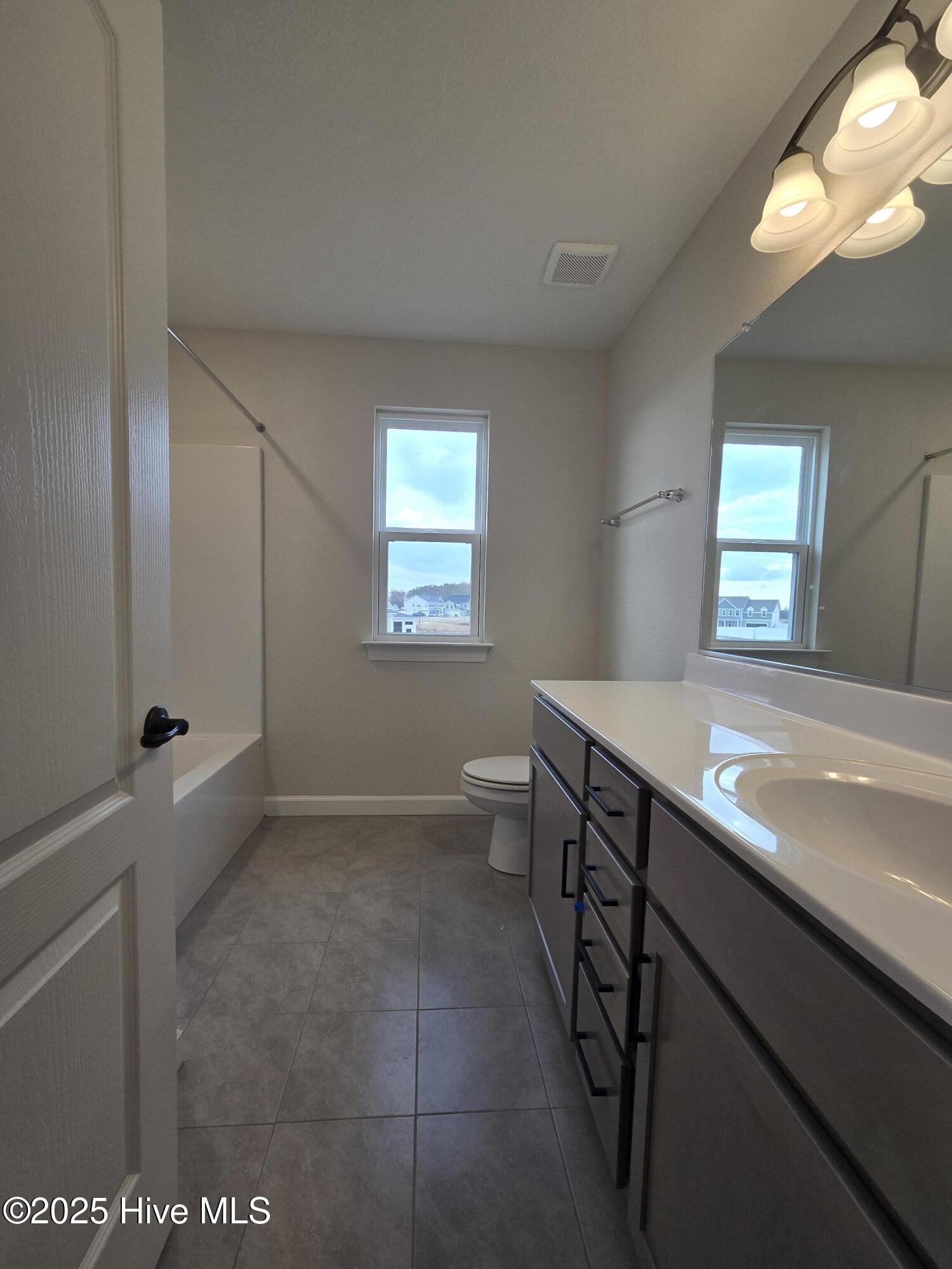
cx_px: 476
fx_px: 477
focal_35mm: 13
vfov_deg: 106.2
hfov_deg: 89.9
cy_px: 634
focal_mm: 2.2
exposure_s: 1/143
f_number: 2.2
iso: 50
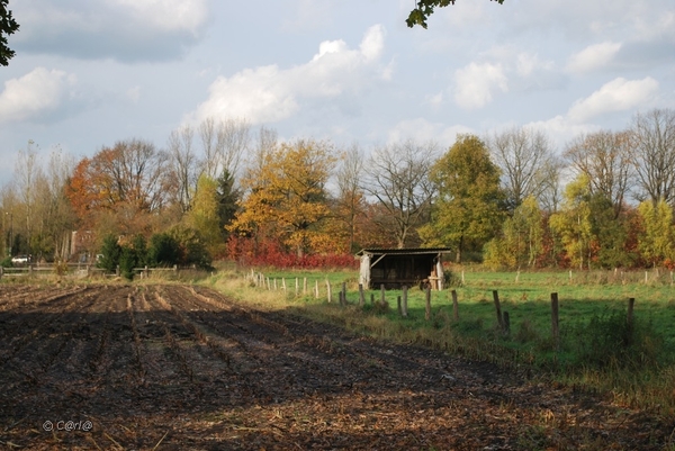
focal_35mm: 72
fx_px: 1351
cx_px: 338
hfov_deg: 28.1
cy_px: 226
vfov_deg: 19.0
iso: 100
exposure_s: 1/160
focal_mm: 48
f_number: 6.3
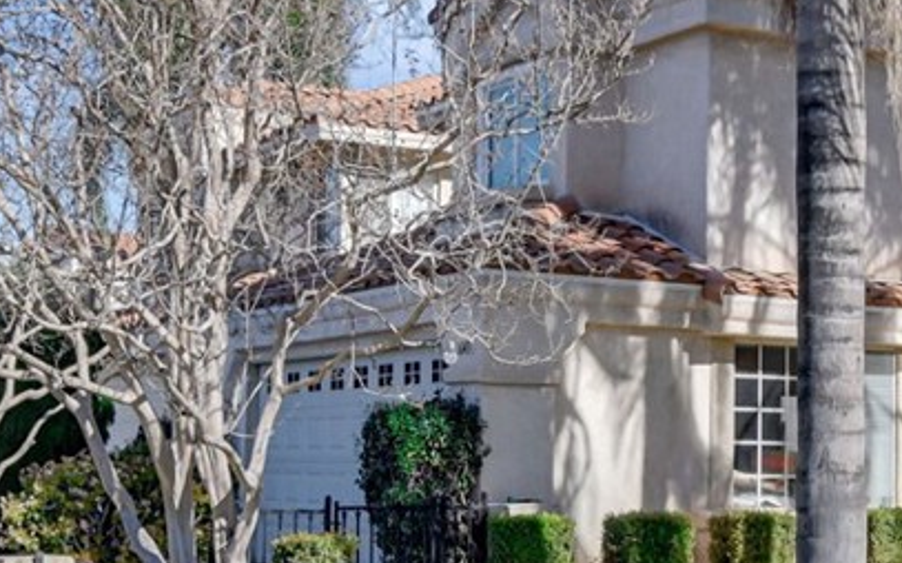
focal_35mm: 77
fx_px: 1892
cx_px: 725
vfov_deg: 16.7
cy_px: 484
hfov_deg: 26.3
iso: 1250
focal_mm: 20
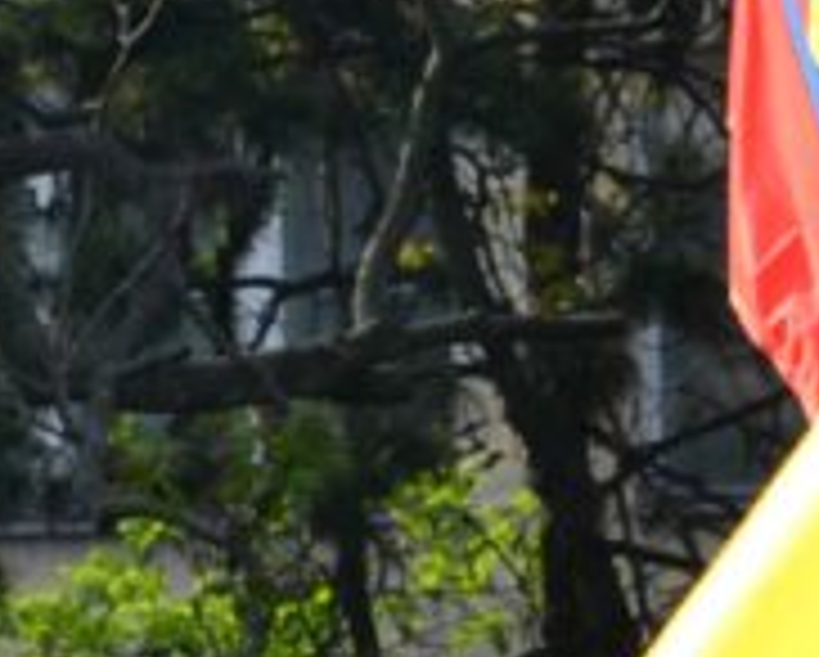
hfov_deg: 2.2
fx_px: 21135
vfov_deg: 1.8
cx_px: -432
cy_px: 205
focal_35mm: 871
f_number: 10
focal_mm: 110
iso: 400
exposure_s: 1/320
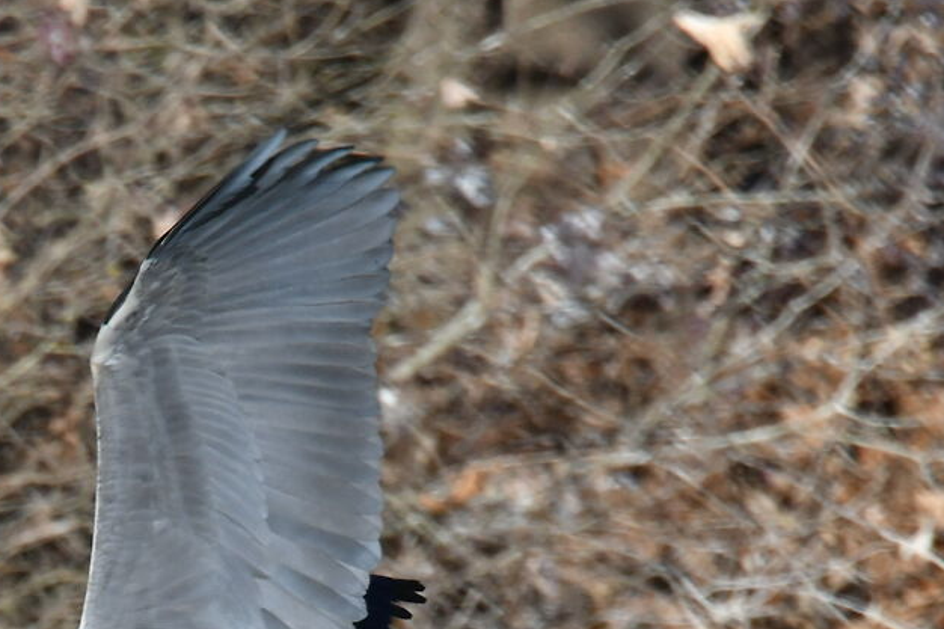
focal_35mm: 1533
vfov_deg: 0.9
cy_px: 753
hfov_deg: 1.3
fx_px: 40186
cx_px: 75
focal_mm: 400
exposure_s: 1/500
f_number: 11
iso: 640
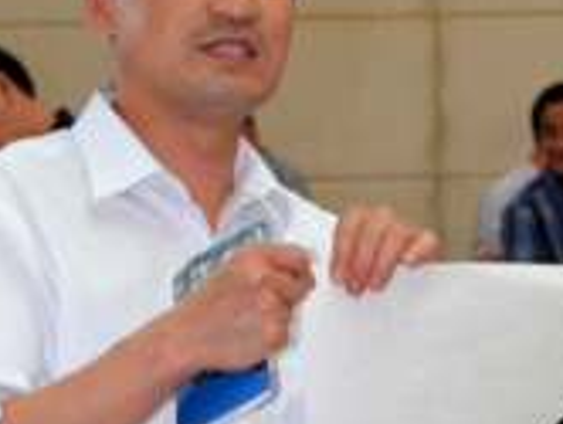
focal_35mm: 170
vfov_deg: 8.3
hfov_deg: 11.5
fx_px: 2769
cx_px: 512
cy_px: 853
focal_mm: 26
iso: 1000
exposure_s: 1/60
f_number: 4.2
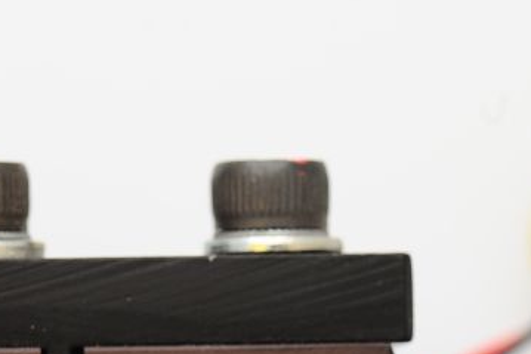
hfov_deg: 7.8
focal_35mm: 264
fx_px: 3892
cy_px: 416
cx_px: 34
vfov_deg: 5.2
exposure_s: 1/100
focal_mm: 105
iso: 800
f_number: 7.1
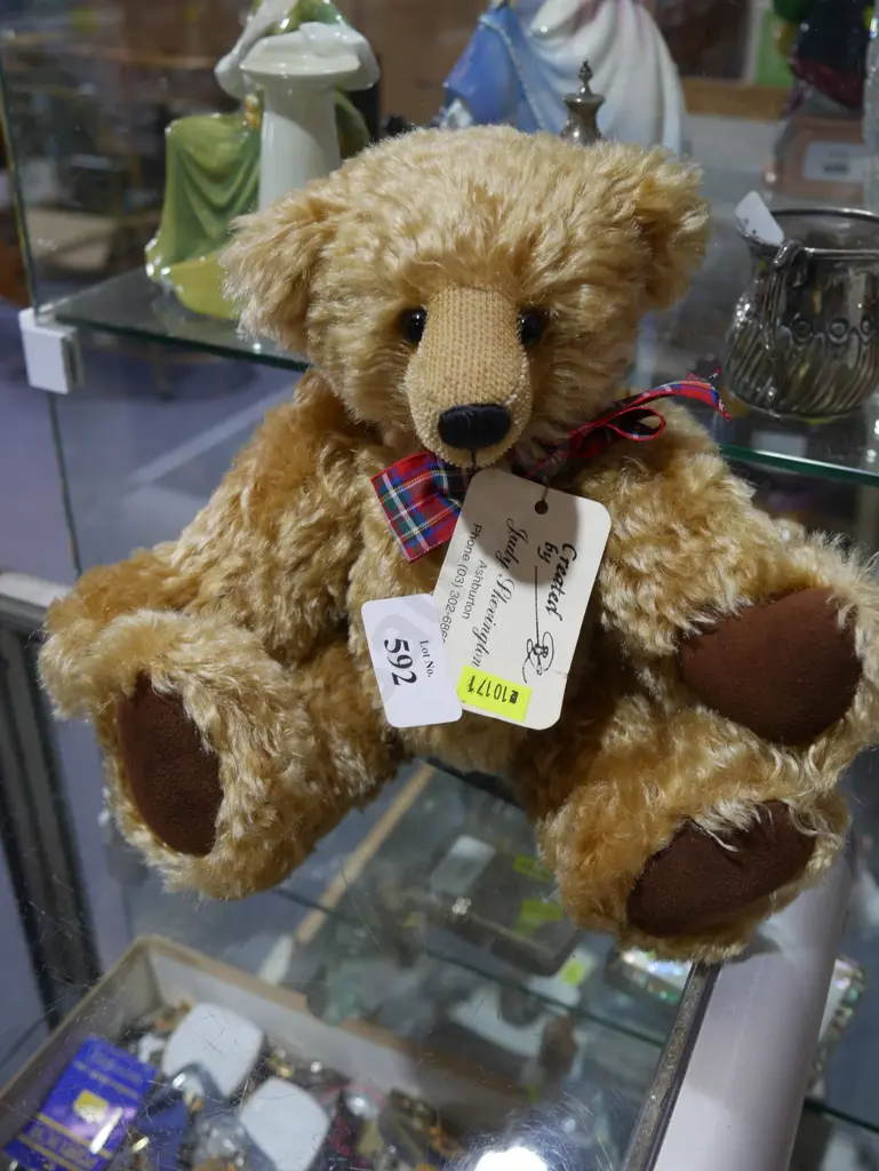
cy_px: 586
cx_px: 440
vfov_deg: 53.9
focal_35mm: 34
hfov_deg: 41.8
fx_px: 1150
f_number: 4
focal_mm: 17
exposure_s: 1/60
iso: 200
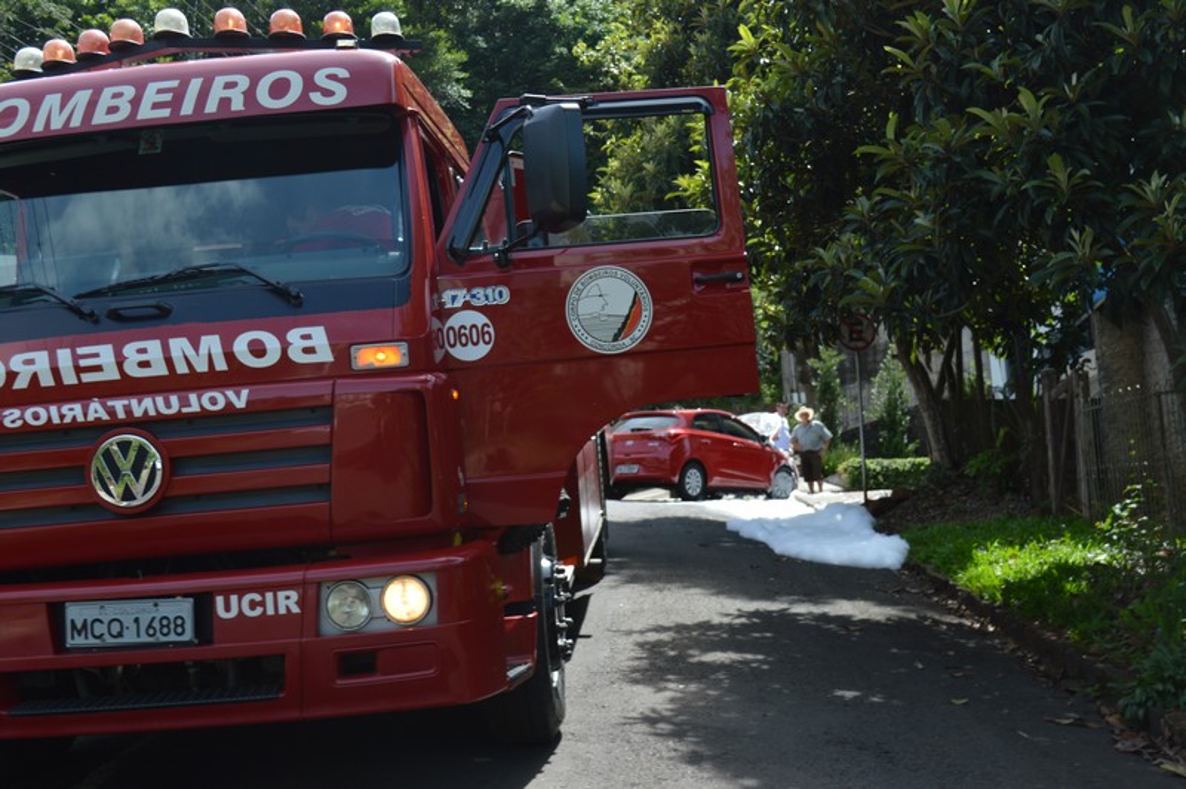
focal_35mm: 42
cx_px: 593
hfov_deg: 46.4
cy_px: 394
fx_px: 1382
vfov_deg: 31.8
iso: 100
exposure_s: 1/200
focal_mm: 28
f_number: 7.1
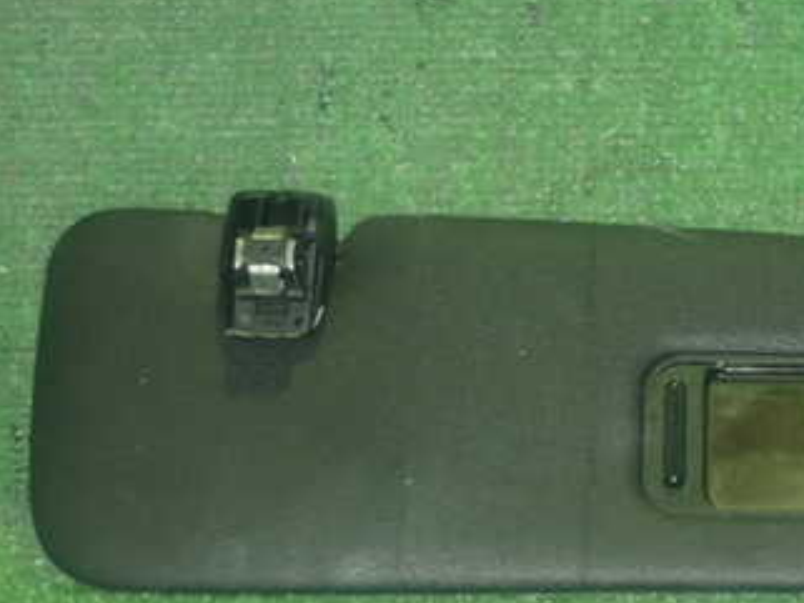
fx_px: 2695
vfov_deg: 12.8
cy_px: 388
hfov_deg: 16.7
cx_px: 746
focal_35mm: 116
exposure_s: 1/60
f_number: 3.6
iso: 800
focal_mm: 11.09
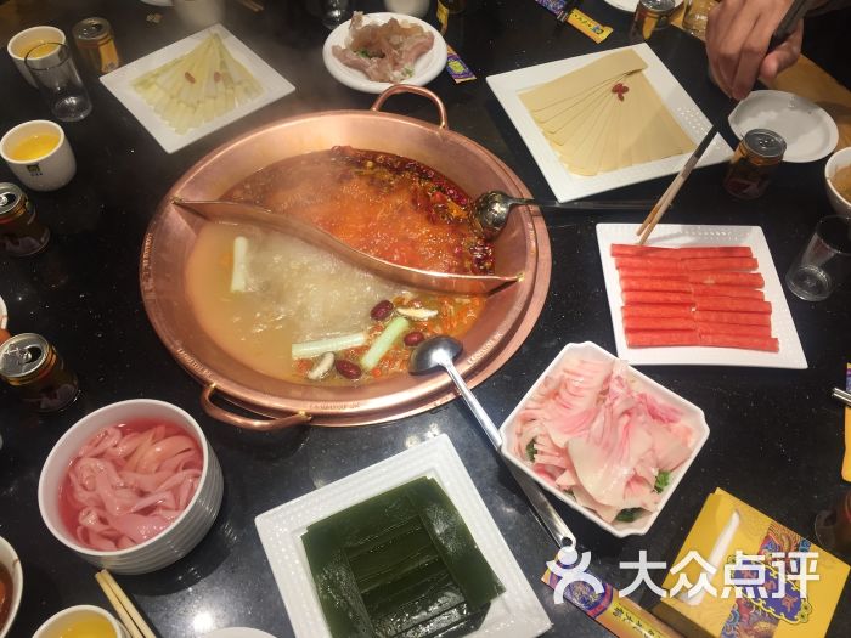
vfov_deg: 48.2
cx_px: 426
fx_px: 713
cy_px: 319
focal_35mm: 29
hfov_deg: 61.7
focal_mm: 4.15
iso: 40
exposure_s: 1/50
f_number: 2.2
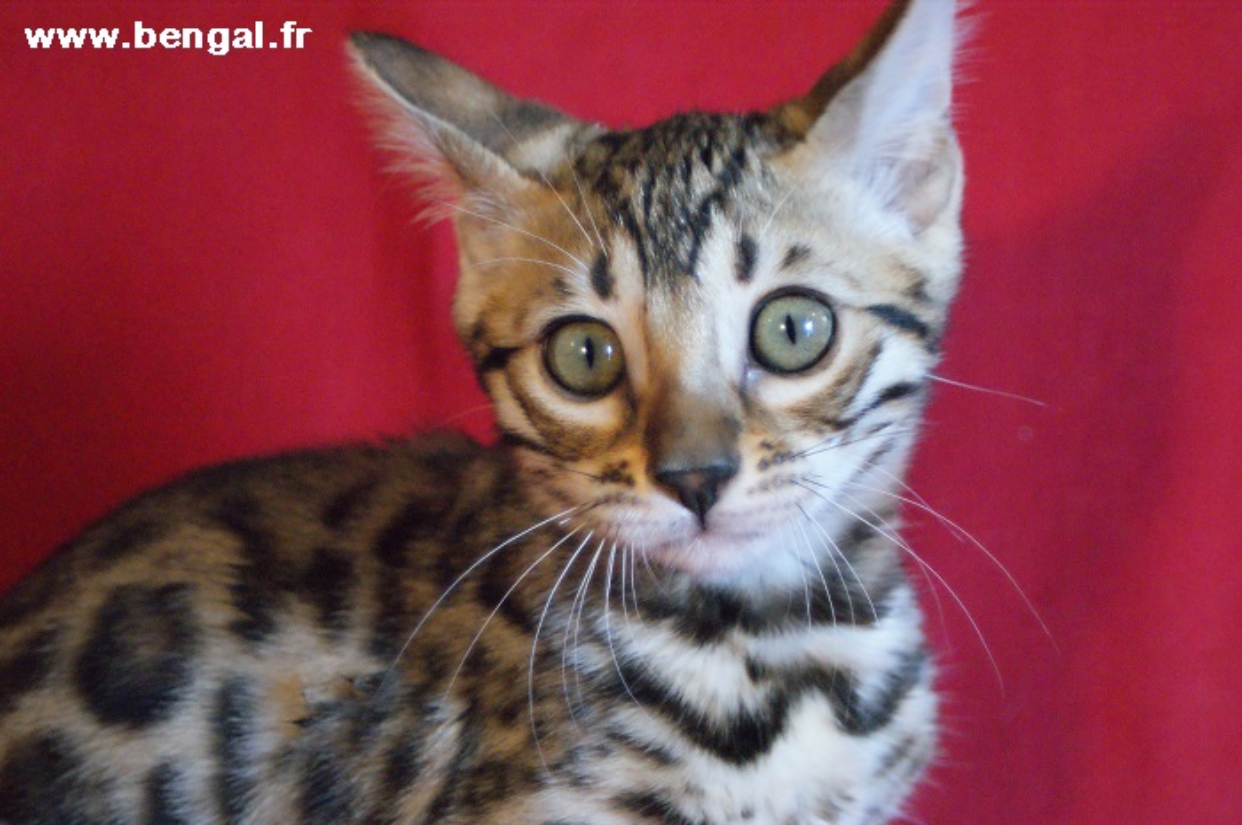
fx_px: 3101
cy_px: 412
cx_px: 621
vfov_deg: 15.2
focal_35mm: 90
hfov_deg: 22.6
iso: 3200
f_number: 5.6
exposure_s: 1/125
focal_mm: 60
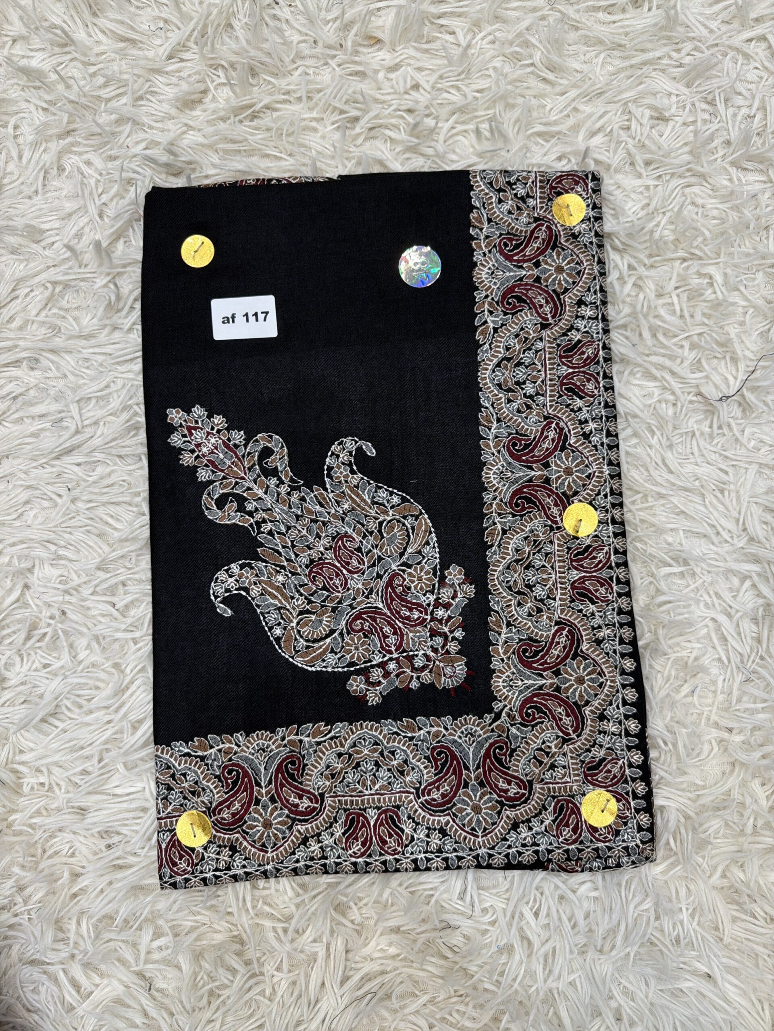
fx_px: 716
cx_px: 387
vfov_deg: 71.6
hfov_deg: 56.8
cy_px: 516
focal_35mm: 24
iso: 80
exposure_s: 1/100
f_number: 1.78
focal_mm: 6.76
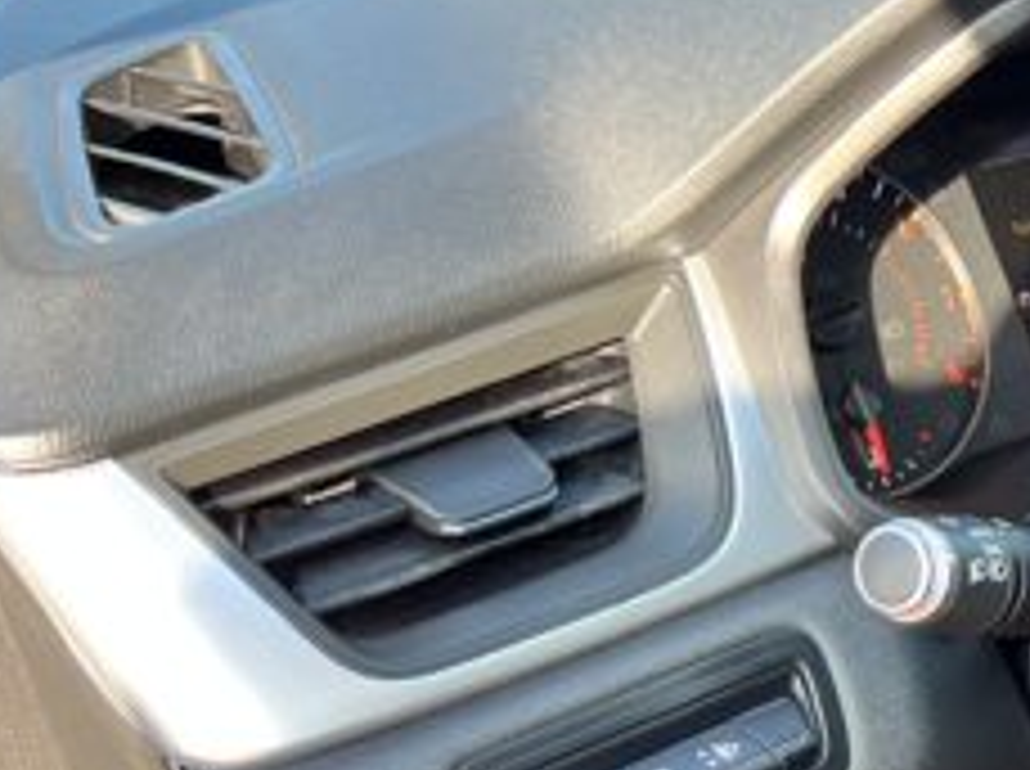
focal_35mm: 91
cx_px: 1696
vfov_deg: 15.4
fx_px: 2703
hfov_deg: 18.3
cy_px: 1000
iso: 64
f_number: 1.5
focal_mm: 5.7
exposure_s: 1/121
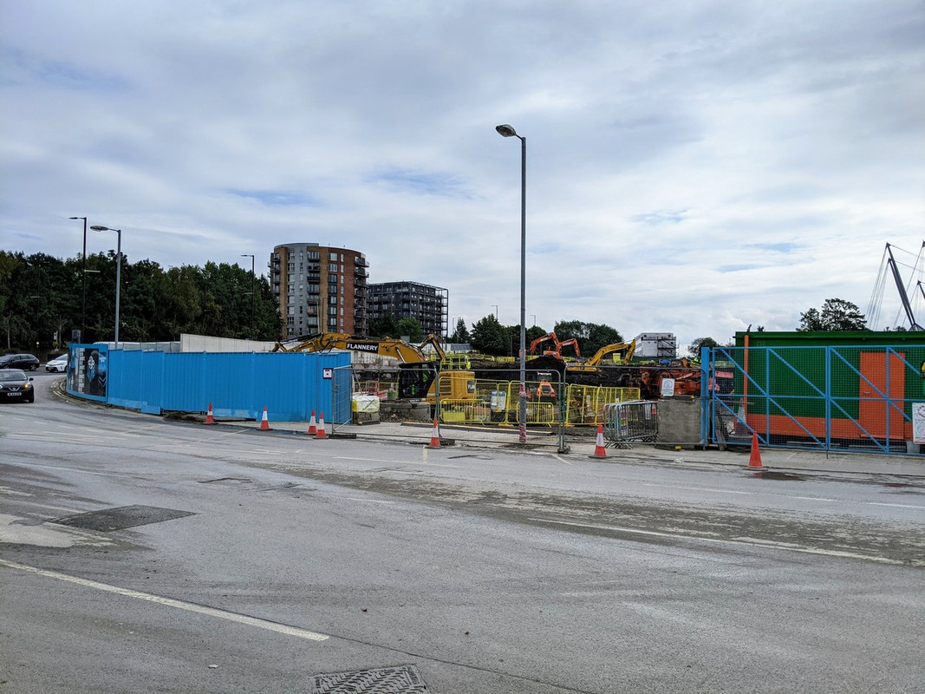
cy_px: 347
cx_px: 462
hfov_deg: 65.3
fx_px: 721
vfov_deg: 51.3
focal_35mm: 27
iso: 68
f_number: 1.8
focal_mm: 4.44
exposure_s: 1/4695
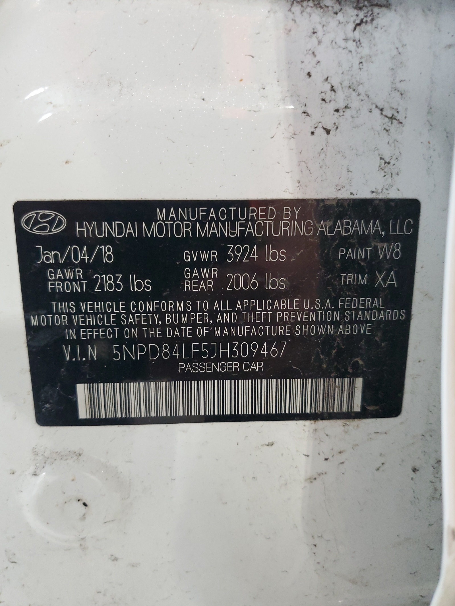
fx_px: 456
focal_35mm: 26
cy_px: 303
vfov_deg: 67.3
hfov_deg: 53.1
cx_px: 228
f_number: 1.5
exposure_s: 1/60.2
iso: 281
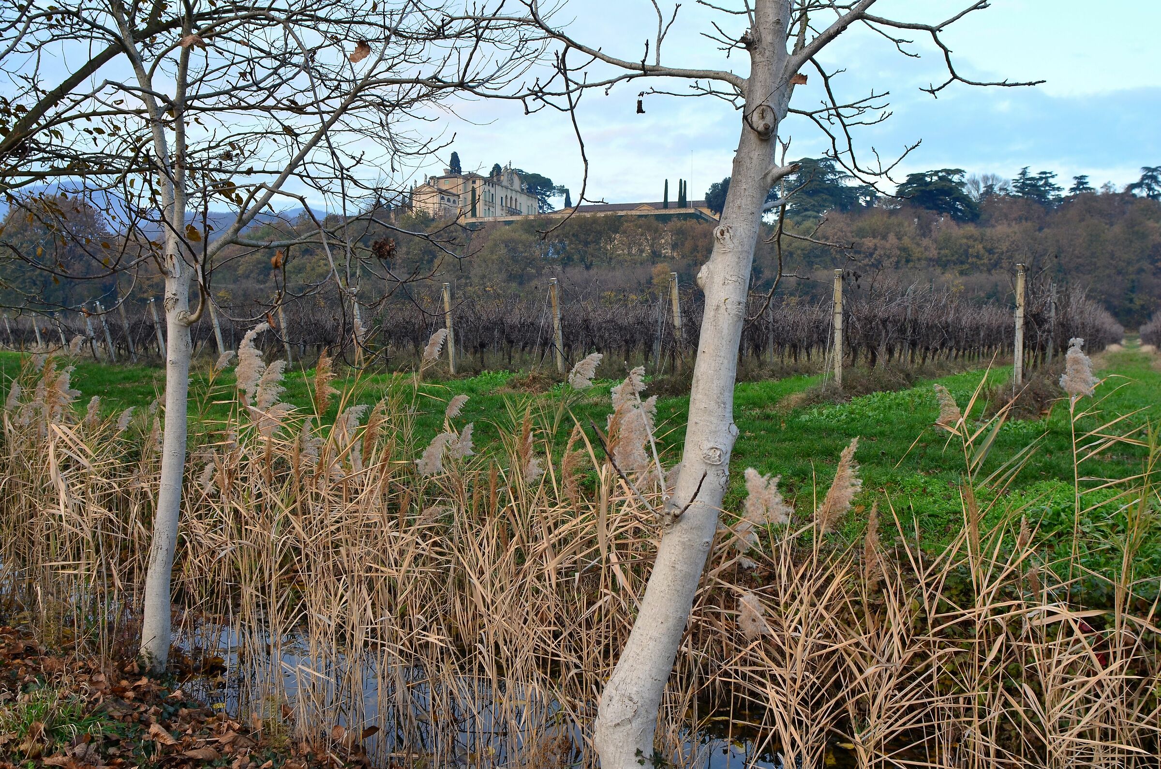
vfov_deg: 43.4
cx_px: 580
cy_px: 384
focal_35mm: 30
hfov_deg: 62.0
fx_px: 966
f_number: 7.1
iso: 200
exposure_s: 1/80
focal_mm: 20
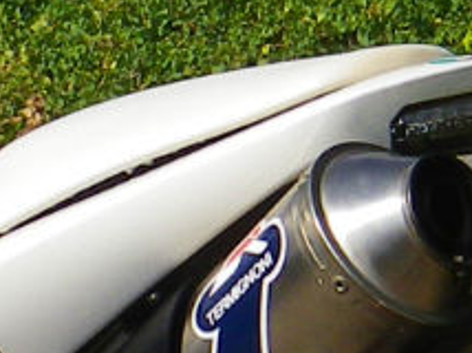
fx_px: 7232
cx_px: -196
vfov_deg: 2.8
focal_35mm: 531
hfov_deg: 3.7
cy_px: 238
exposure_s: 1/80
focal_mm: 12.5
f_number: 12.6
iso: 80
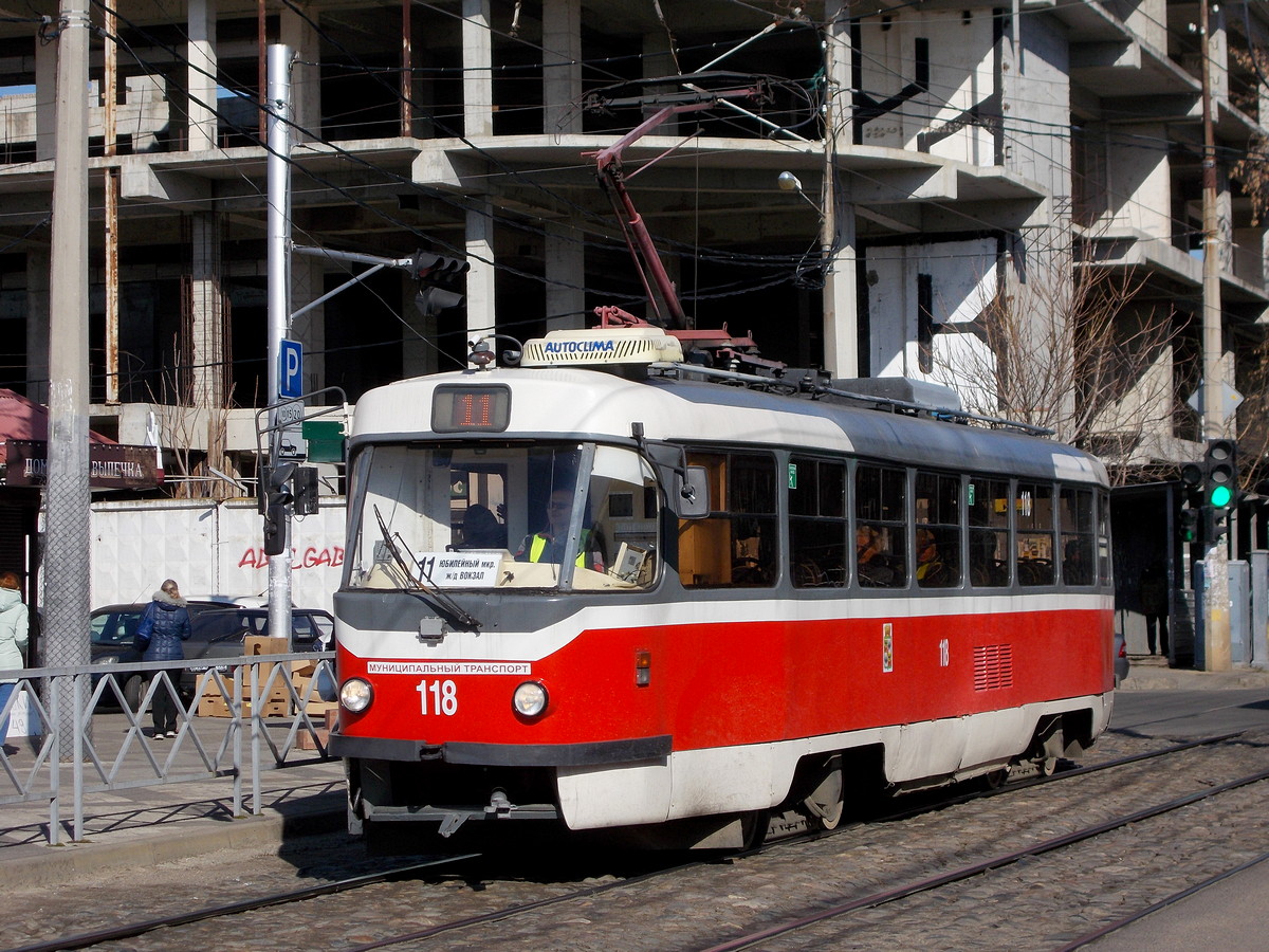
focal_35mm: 86
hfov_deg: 22.8
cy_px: 476
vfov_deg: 17.2
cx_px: 634
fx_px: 3153
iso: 80
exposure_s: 1/500
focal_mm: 15.4
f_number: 6.3
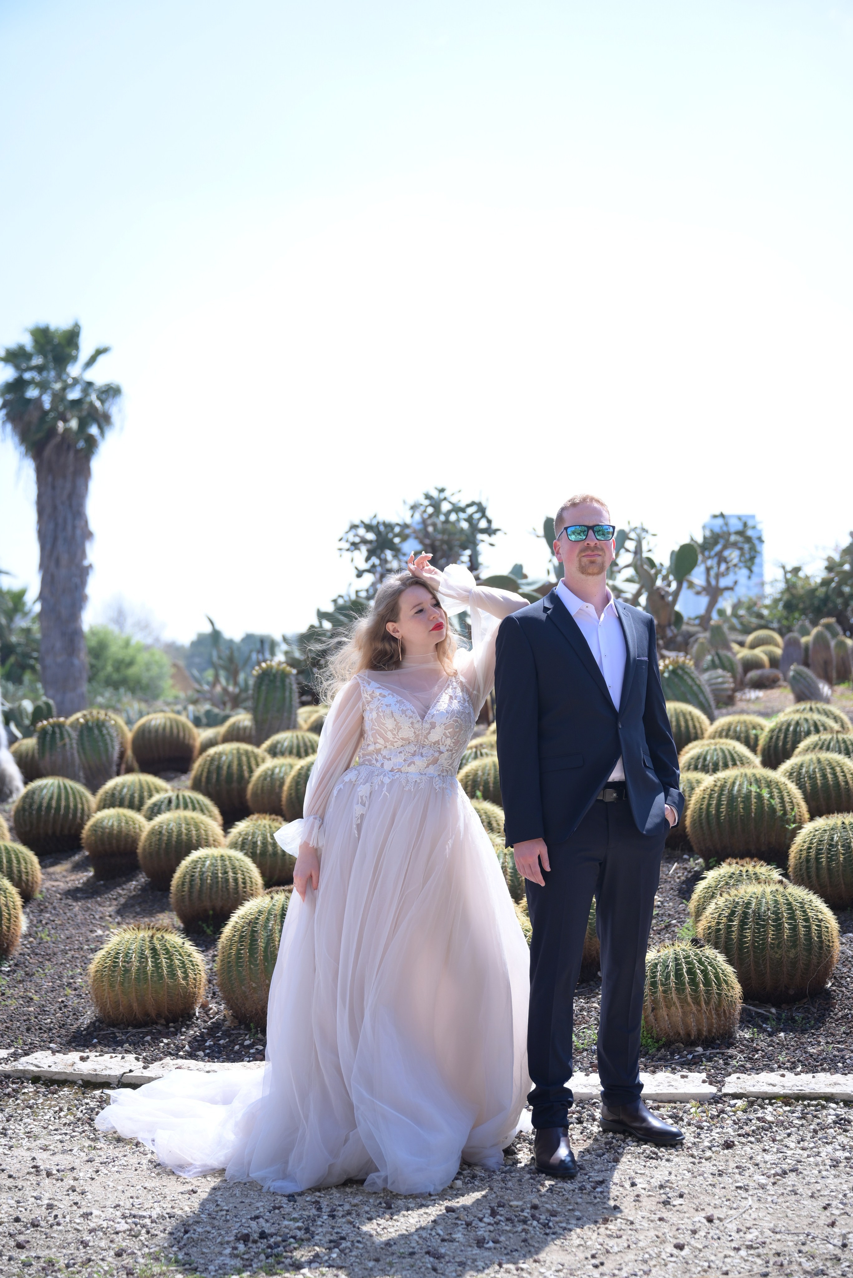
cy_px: 639
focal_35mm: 48
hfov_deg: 28.1
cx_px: 426
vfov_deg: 41.1
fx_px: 1704
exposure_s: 1/800
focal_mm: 48
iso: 100
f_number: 3.2
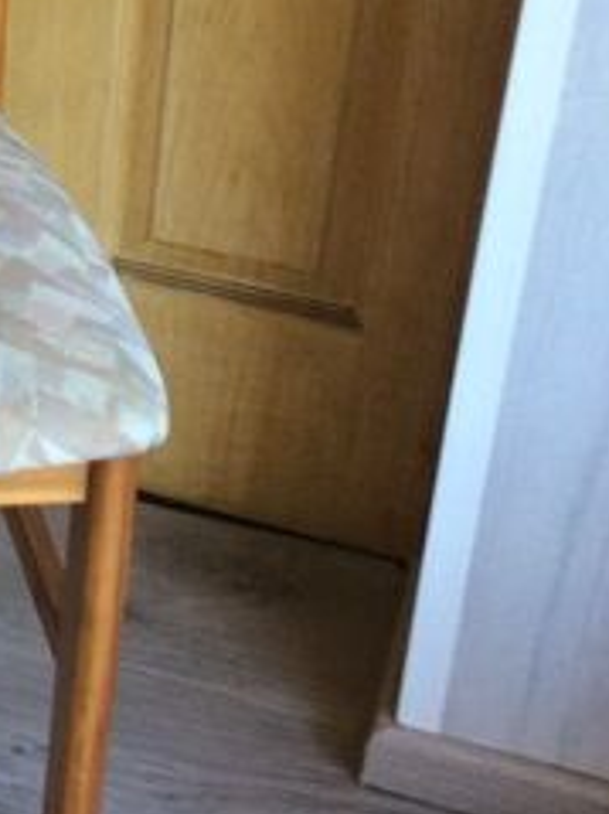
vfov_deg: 22.4
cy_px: 138
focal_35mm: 86
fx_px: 2019
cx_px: -99
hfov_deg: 16.5
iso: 50
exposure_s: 1/25
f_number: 2.4
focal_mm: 3.3
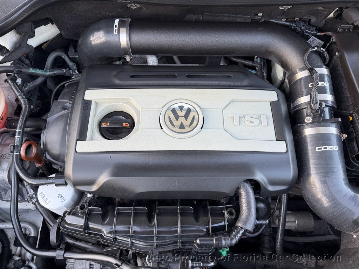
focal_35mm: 24
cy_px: 134
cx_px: 180
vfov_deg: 56.8
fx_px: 249
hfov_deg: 71.6
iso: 160
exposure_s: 1/86
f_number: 1.78
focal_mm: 6.76
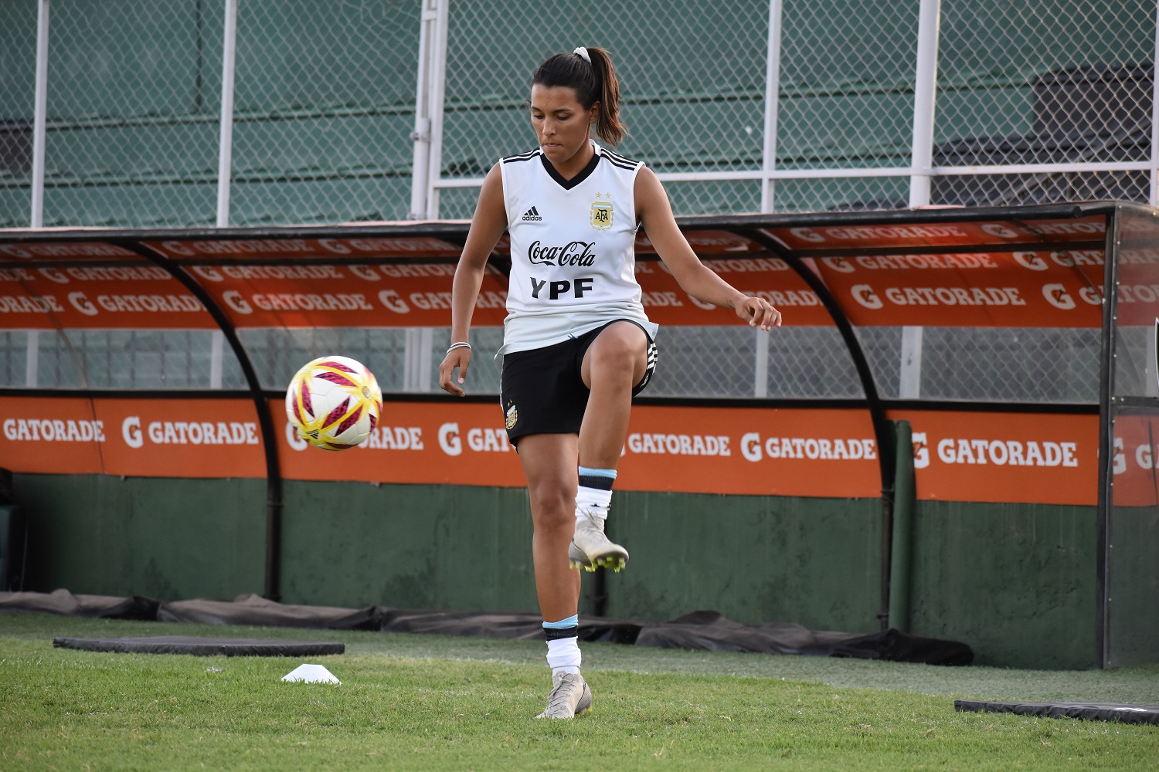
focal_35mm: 165
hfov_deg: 12.5
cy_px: 386
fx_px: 5312
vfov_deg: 8.3
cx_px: 580
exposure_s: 1/640
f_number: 4.8
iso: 800
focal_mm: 110
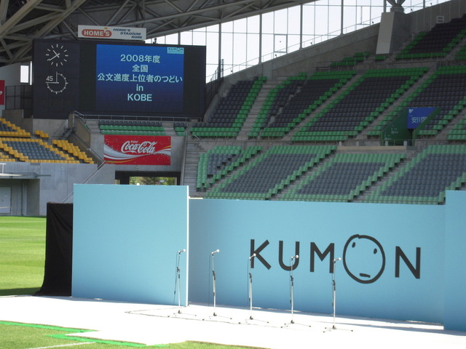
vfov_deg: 13.2
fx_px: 1508
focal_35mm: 112
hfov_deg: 17.6
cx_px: 233
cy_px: 174
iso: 100
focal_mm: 20
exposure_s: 1/125
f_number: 5.8
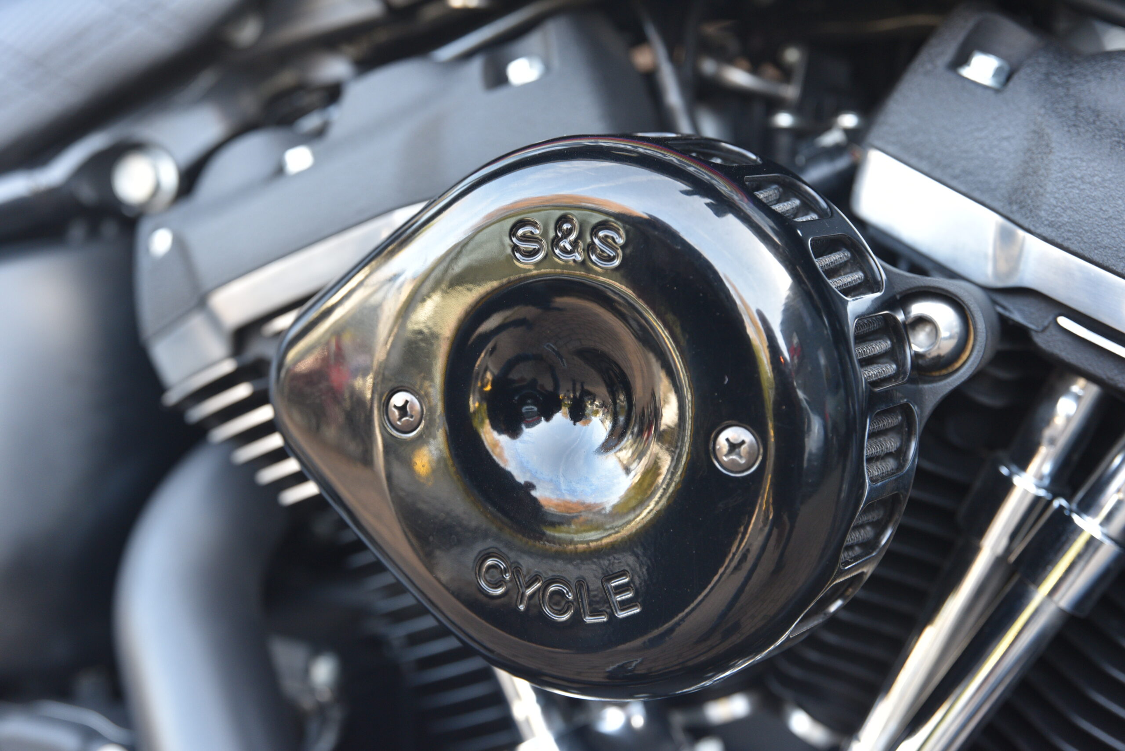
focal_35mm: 60
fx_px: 1876
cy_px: 376
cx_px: 562
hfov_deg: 33.4
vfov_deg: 22.6
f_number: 4.5
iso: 1000
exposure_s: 1/60
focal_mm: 60
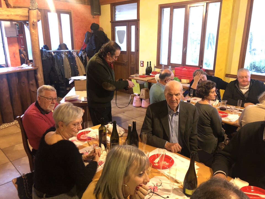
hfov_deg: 63.4
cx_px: 132
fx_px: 214
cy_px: 100
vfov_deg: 49.7
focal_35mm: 28
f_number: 1.8
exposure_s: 1/7
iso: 100
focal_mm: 4
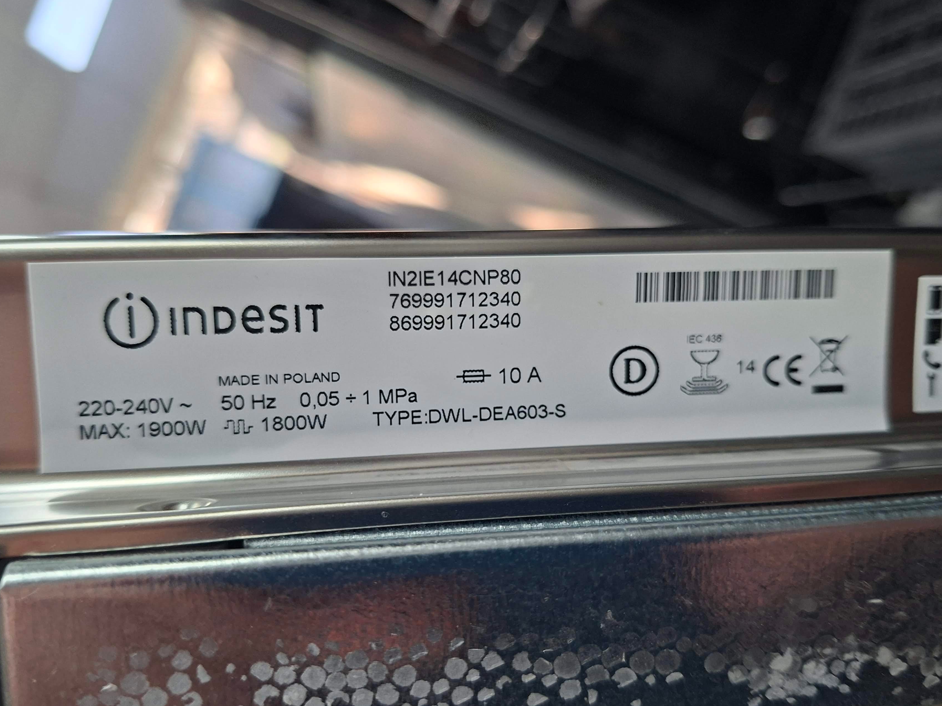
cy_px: 376
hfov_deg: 65.3
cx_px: 474
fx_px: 735
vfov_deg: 51.3
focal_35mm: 27
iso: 160
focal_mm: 5.54
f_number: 1.8
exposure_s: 1/60
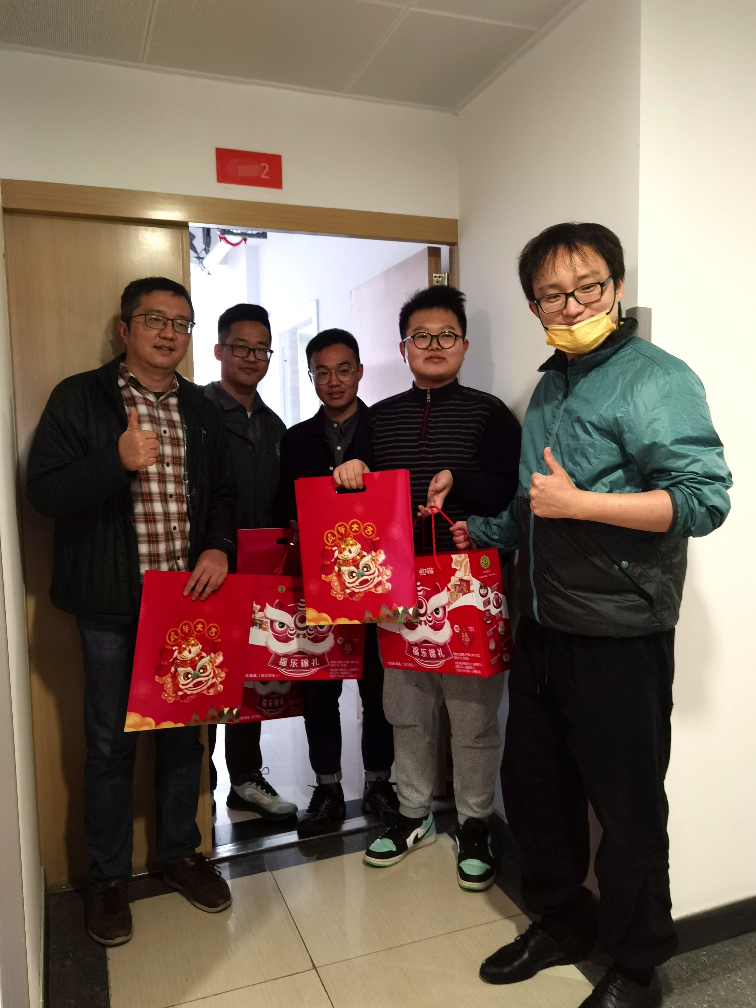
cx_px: 378
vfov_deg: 65.3
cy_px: 504
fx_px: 786
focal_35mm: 27
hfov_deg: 51.4
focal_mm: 6.71
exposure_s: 1/33.3
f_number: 1.9
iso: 320
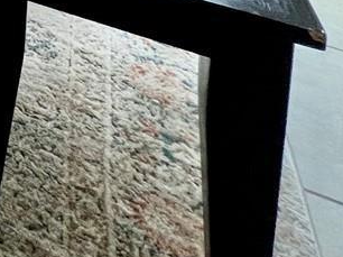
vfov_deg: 13.6
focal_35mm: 68
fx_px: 673
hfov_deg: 16.3
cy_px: -401
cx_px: -435
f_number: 1.8
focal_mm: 1.57
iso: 64
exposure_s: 1/120
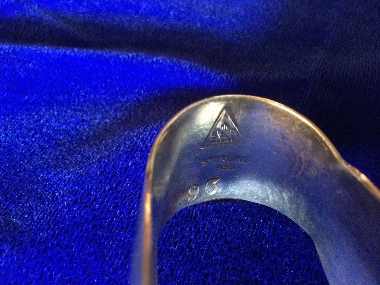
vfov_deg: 46.8
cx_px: 190
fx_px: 329
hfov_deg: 60.0
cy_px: 142
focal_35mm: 30
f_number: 2.2
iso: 640
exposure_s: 1/15
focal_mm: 4.12
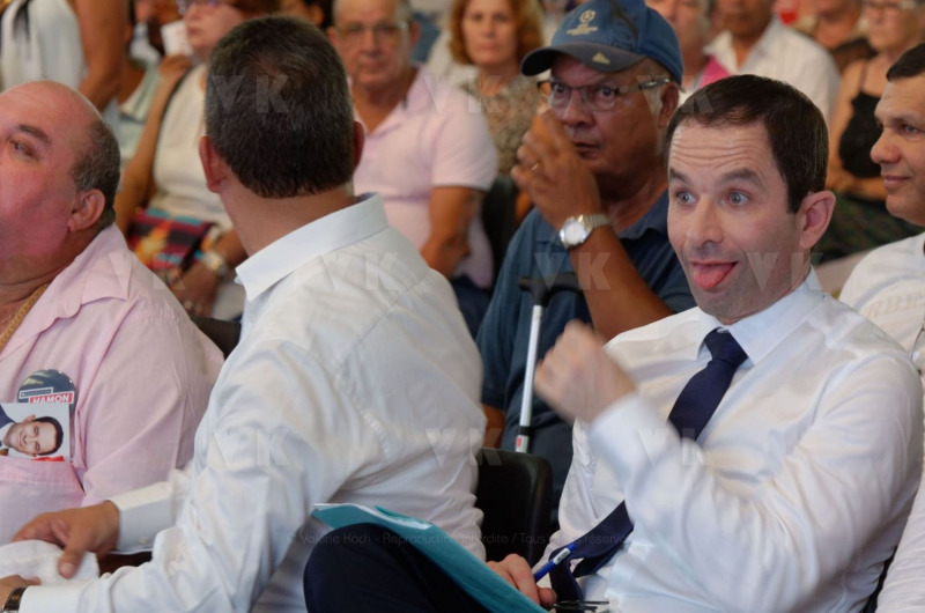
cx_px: 462
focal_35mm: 183
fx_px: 4693
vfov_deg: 7.5
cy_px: 306
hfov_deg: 11.3
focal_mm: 122
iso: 800
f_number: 5.6
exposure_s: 1/50
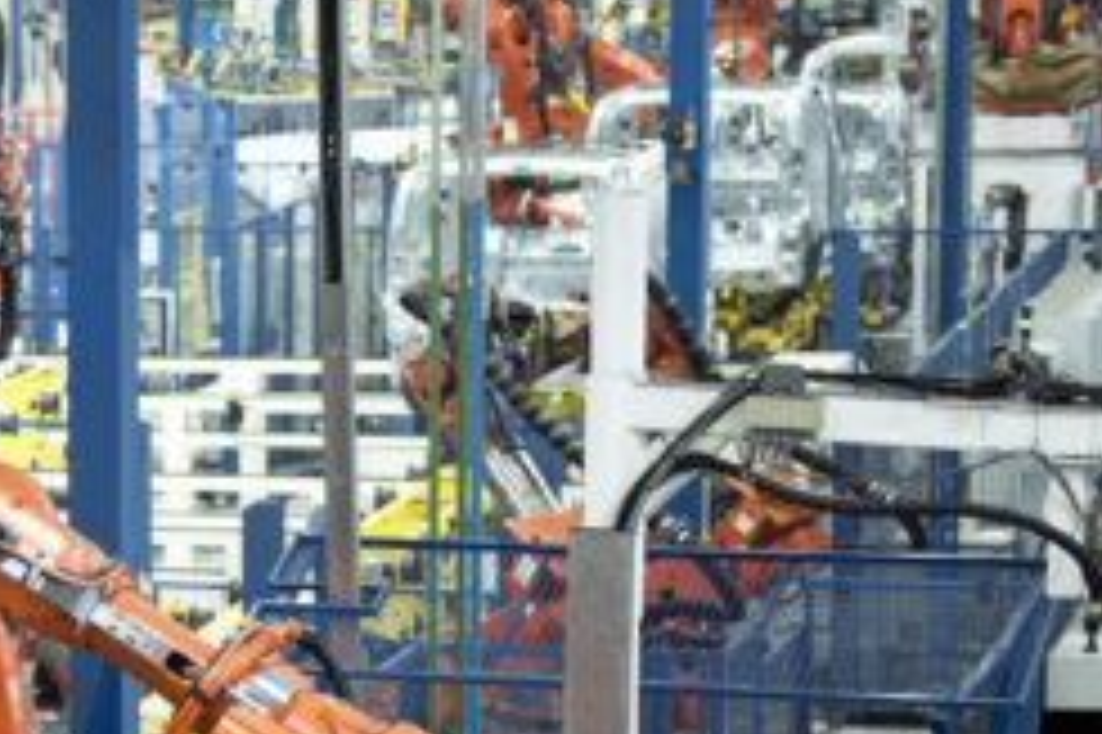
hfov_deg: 11.5
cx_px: -555
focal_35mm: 172
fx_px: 5261
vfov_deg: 7.9
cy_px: 662
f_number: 2.8
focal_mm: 56
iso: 200
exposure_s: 1/13
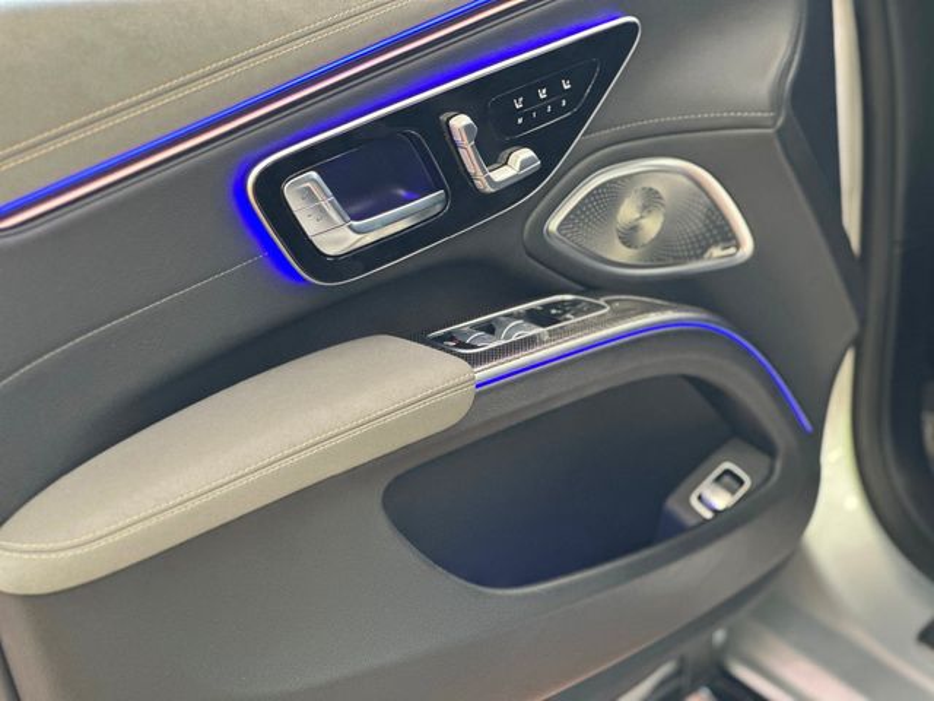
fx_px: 2078
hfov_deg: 25.3
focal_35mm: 77
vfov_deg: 19.1
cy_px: 350
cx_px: 467
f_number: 2.8
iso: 320
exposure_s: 1/30
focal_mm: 9
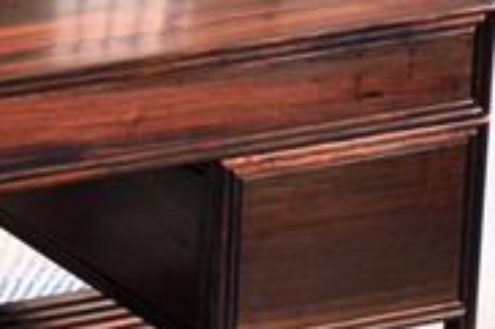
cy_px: 152
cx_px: -267
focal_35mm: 327
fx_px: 4492
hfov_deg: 6.2
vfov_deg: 4.2
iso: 100
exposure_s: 1/125
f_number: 11
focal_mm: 70
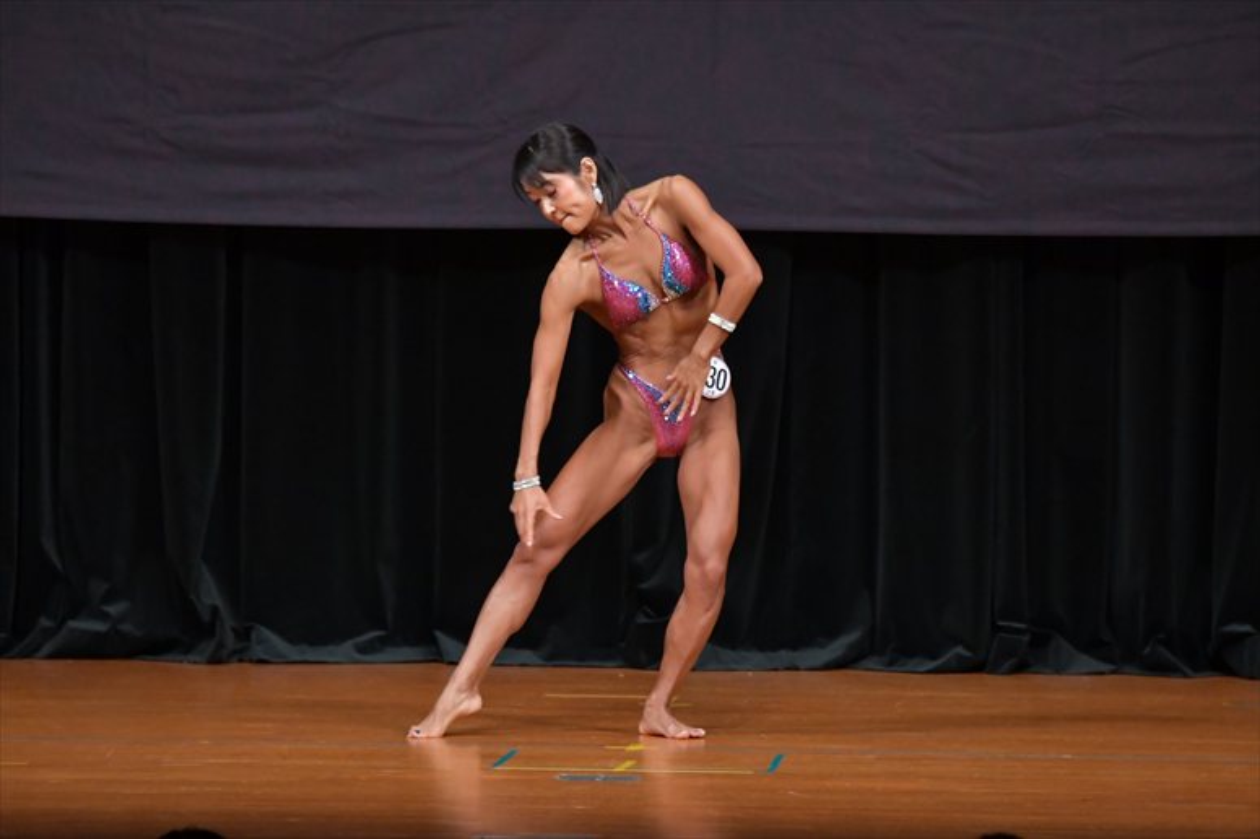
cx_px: 630
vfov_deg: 4.6
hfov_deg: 6.9
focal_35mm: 300
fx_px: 10495
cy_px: 420
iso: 4000
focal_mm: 200
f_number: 5.6
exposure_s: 1/400
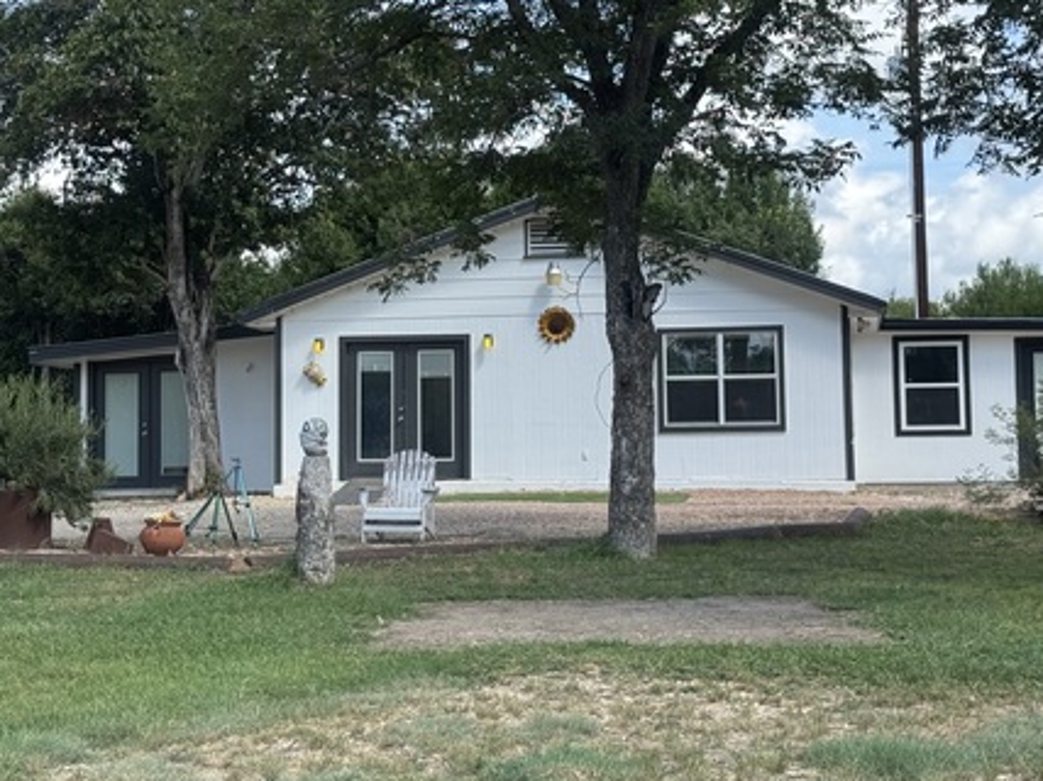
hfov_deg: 27.0
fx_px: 2169
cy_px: 281
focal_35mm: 72
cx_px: 484
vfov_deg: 20.4
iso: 64
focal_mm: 6.76
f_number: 1.78
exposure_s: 1/2110
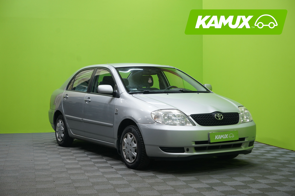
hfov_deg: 34.5
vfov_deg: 23.4
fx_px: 475
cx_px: 148
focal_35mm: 58
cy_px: 98
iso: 640
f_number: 5
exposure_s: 1/20
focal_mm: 58
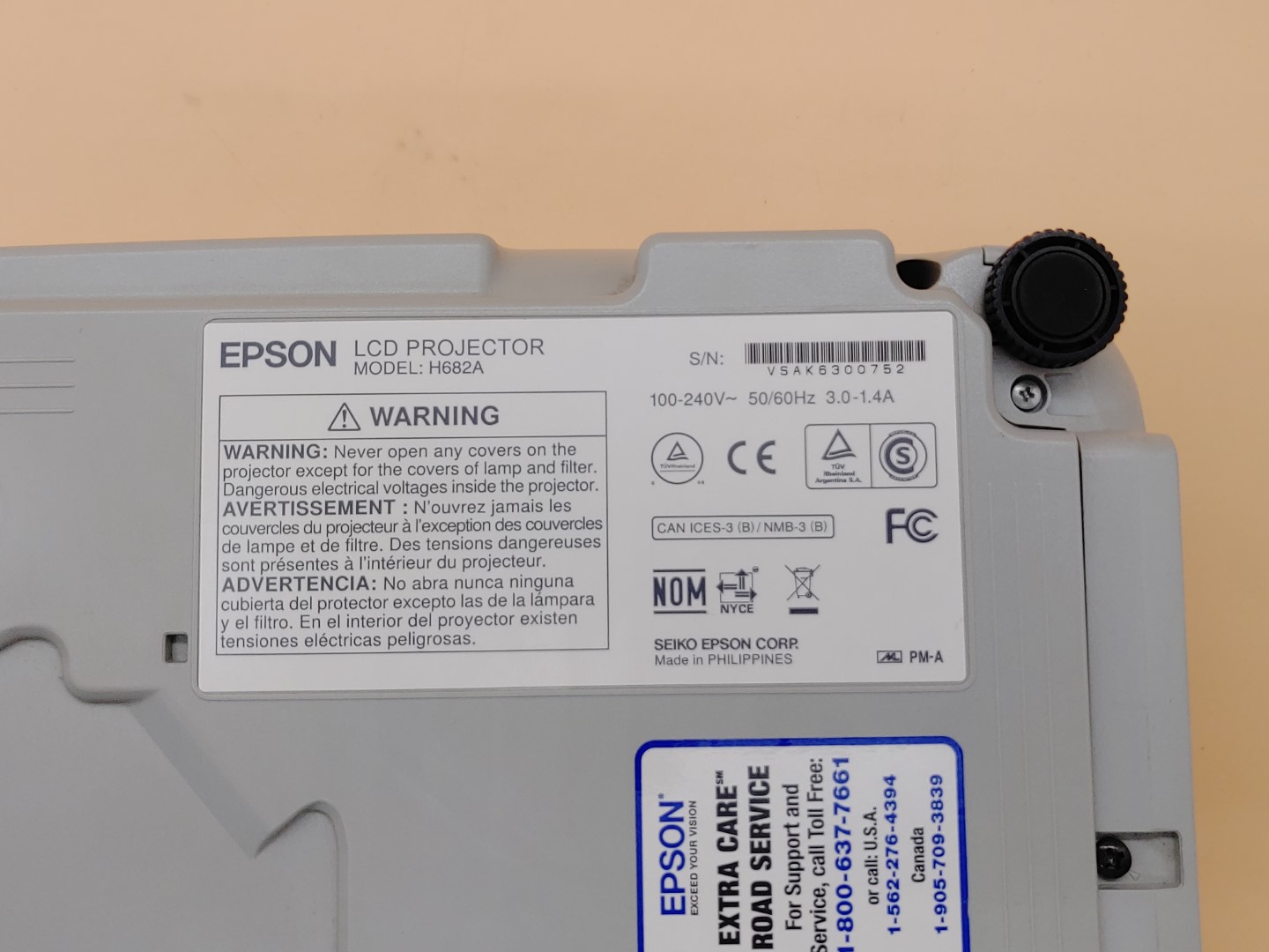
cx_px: 634
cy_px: 476
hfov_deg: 51.4
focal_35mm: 36
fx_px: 1320
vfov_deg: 39.7
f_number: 1.8
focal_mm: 4.36
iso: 50
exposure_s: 1/120
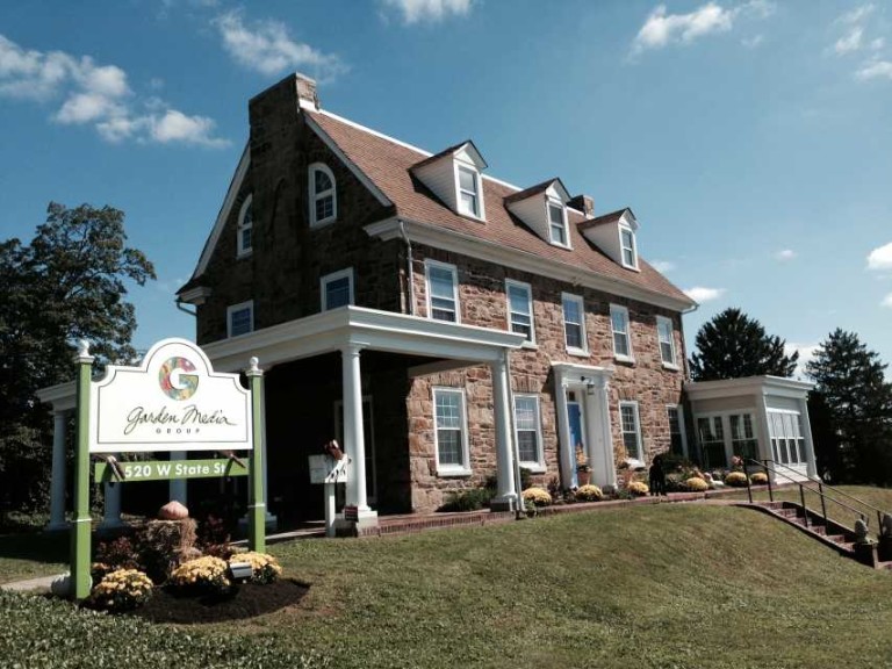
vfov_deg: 42.9
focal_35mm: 33
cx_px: 446
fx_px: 850
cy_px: 334
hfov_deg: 55.4
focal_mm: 4.12
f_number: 2.4
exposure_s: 1/1506
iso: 50
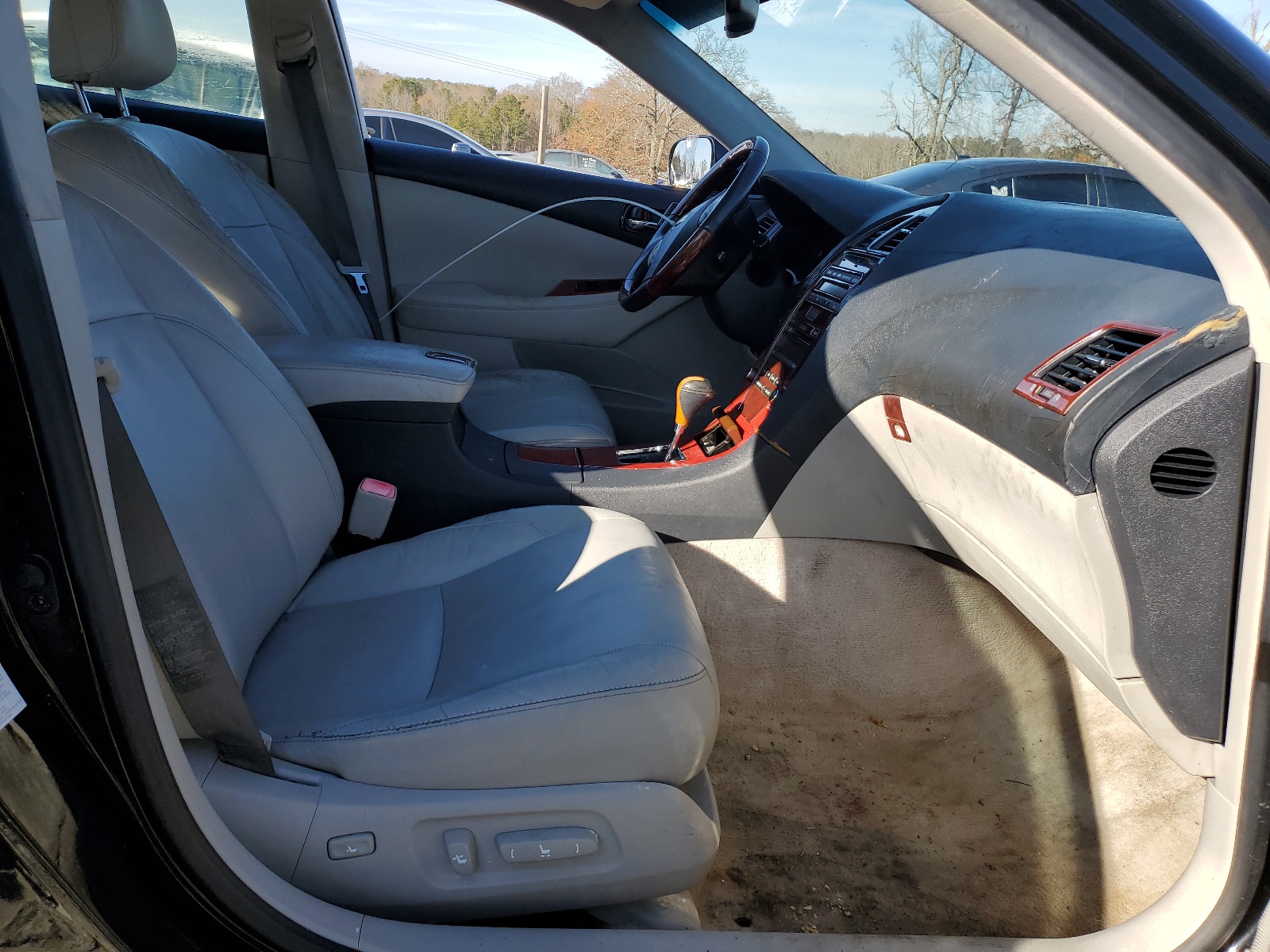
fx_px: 954
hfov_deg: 67.3
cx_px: 635
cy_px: 476
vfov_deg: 53.1
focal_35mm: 26
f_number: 1.5
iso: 50
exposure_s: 1/1429
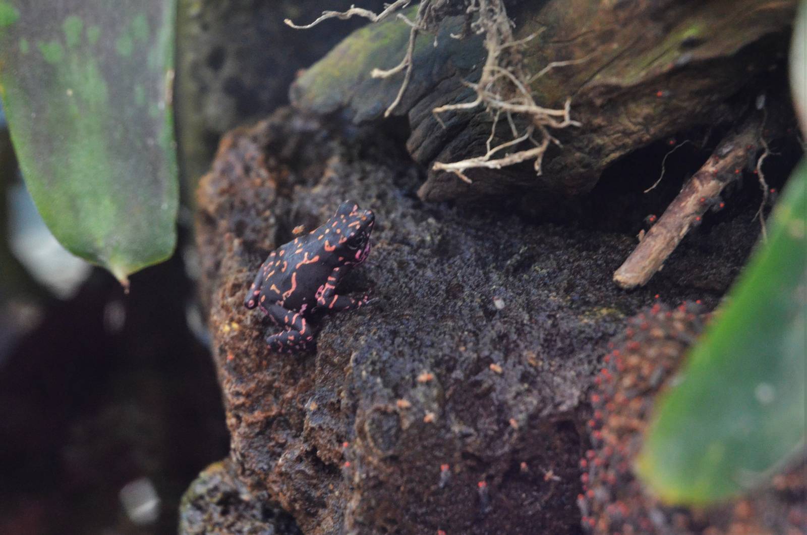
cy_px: 268
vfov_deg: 13.0
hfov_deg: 19.5
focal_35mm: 105
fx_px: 2349
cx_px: 404
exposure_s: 1/50
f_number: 4.5
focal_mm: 70
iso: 2500
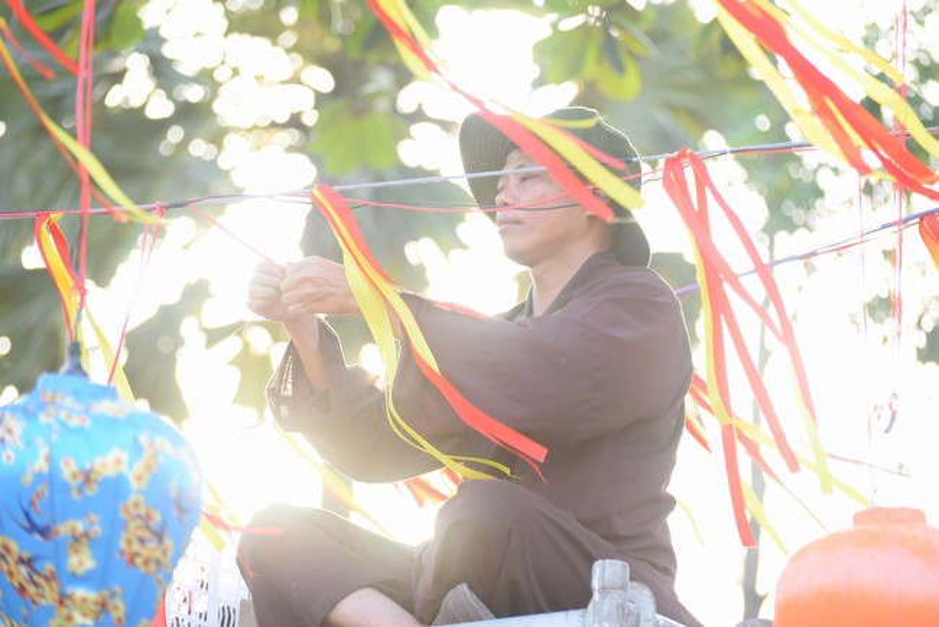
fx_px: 3784
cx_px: 470
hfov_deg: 14.1
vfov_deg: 9.5
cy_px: 314
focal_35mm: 145
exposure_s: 1/160
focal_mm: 145
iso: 400
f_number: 4.8
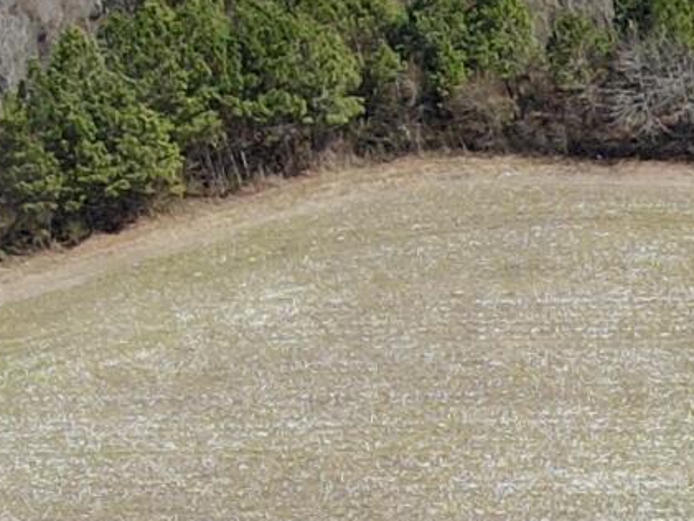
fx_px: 3429
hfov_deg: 10.2
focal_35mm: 171
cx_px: 1604
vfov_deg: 8.6
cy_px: 580
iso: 110
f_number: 2.8
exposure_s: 1/500
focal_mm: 4.5
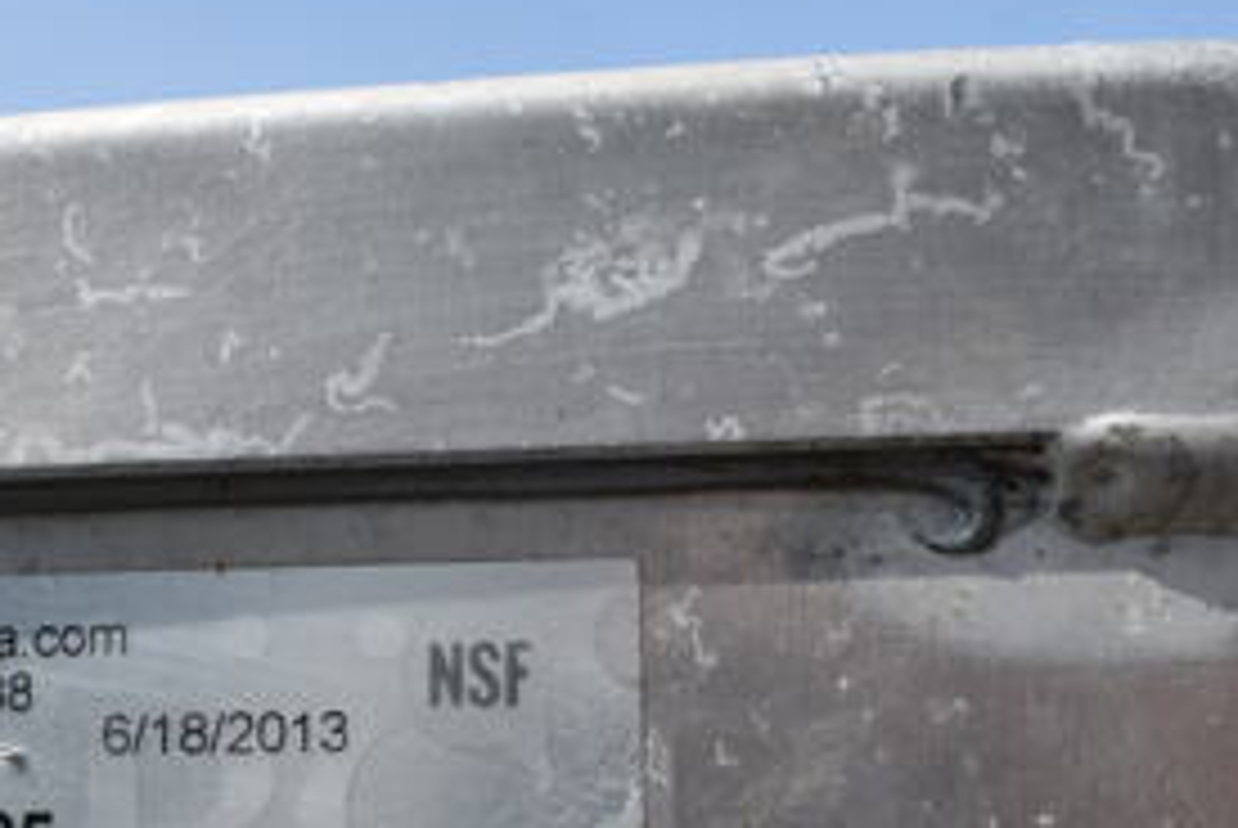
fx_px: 2065
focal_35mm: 60
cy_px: 819
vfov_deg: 21.9
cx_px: 383
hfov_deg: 33.0
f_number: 9
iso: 100
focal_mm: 18
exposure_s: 1/320
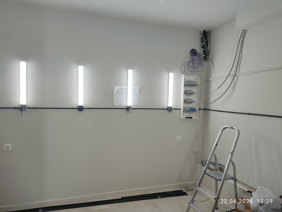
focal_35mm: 25
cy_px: 106
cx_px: 141
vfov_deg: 54.9
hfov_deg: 69.4
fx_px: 204
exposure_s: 1/100
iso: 50
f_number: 1.79
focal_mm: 4.71
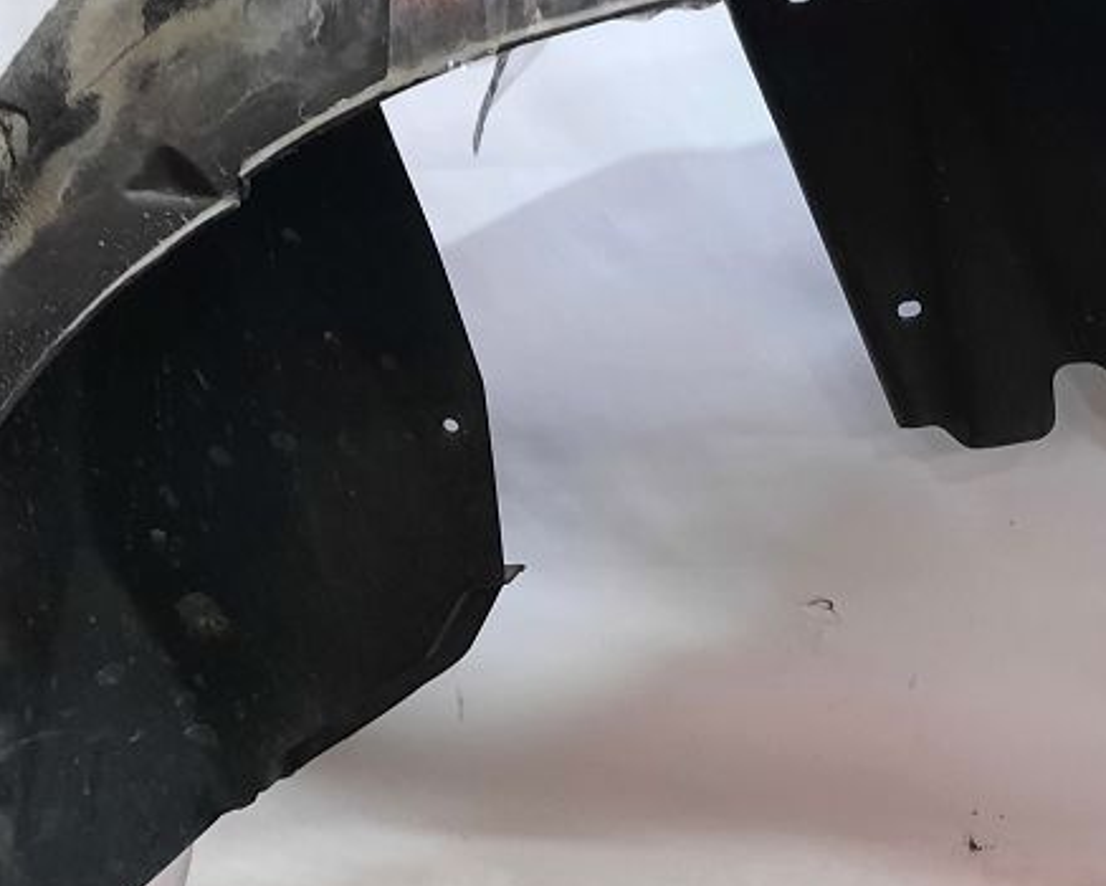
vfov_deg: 22.6
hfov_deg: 27.1
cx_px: 1030
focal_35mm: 67
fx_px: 2194
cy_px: 678
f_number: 2
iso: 400
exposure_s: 1/25
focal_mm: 4.6
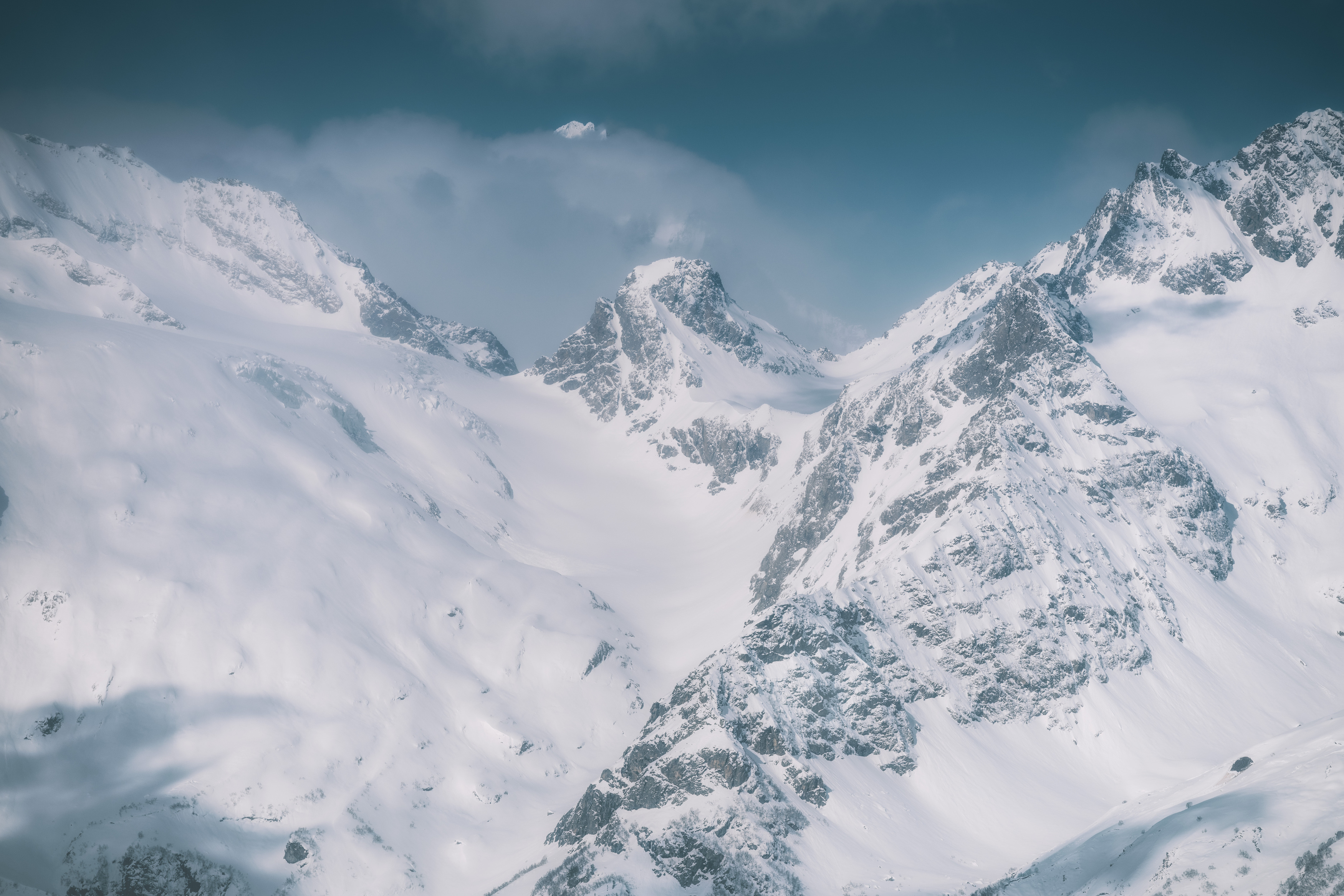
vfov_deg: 7.4
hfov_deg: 11.1
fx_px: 6906
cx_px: 672
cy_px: 448
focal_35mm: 185
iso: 200
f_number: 4.5
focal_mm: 185
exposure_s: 1/8000
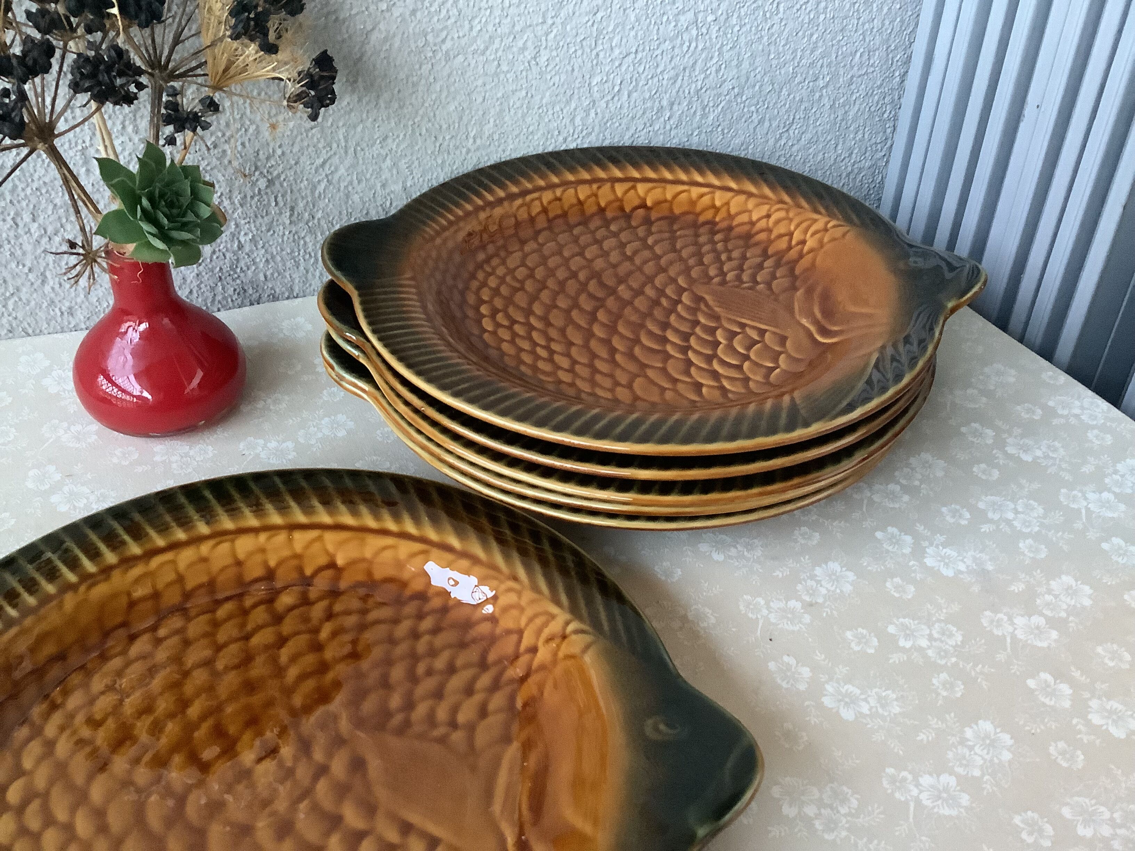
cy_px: 426
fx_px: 1016
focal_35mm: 31
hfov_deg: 58.4
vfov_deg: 45.4
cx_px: 568
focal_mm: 3.3
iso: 500
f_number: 2.4
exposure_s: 1/25
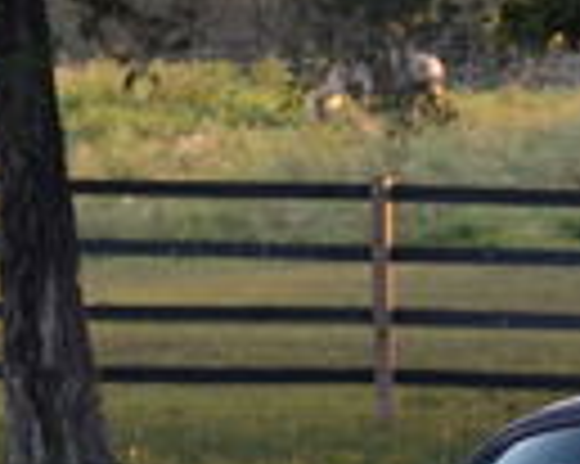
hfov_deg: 5.8
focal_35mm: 335
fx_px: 5746
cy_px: 951
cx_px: 652
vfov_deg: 4.5
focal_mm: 40
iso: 400
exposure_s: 1/80
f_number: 4.5
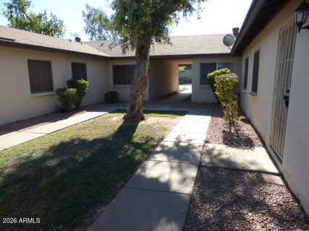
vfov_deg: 54.9
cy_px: 116
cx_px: 154
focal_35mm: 25
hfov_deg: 69.4
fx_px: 223
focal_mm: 4.3
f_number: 4
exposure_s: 1/320
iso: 100
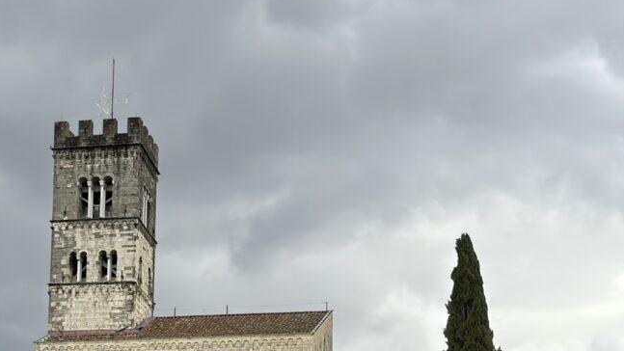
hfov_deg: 20.3
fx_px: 1737
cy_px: 392
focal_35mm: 105
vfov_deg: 11.4
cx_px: 206
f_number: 1.6
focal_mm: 5.96
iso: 32
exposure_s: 1/641
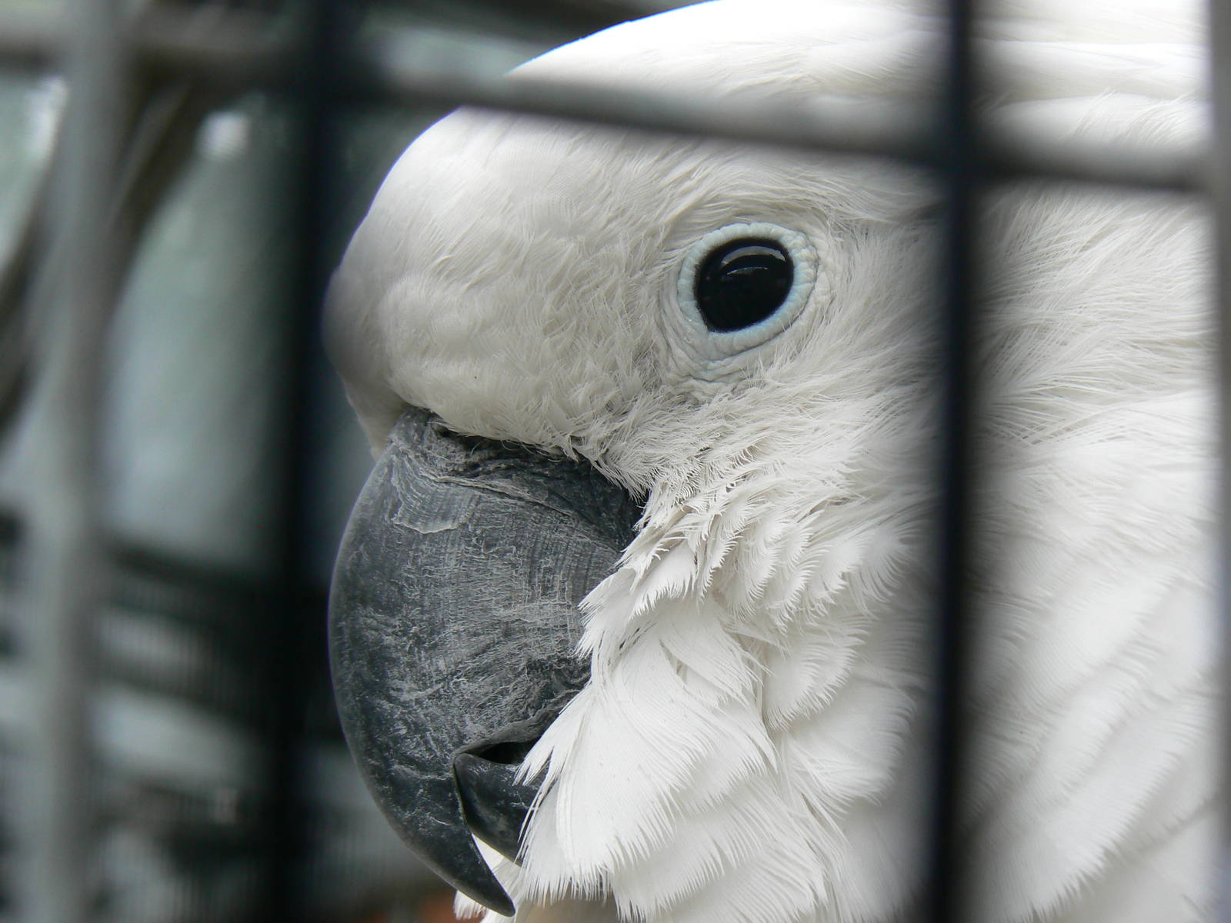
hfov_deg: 17.6
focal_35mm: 112
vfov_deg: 13.2
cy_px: 462
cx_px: 616
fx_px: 3983
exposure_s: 1/125
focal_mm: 18.6
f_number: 5.6
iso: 100
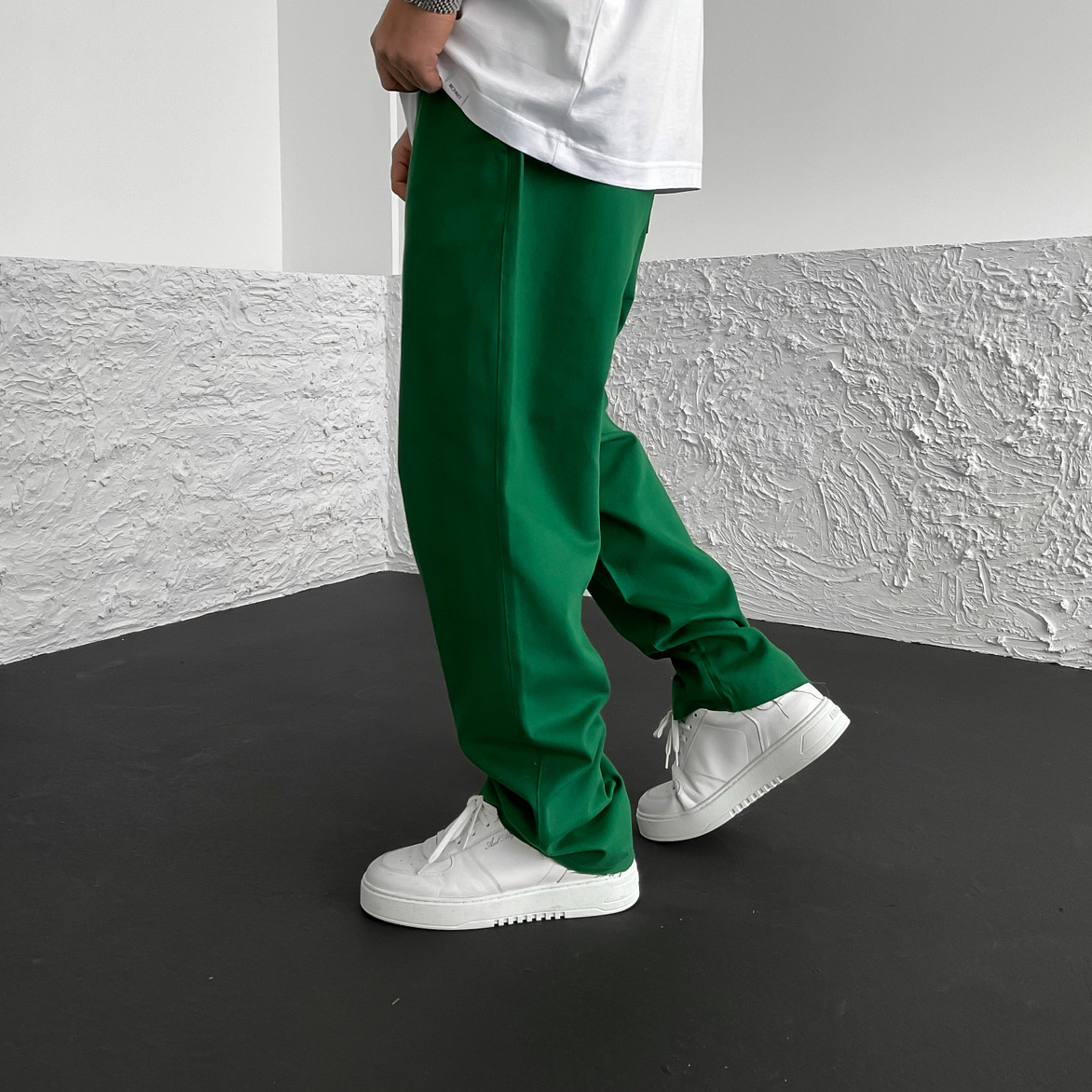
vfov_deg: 46.6
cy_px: 375
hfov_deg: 47.2
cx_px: 542
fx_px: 1249
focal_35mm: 35
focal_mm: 3
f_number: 1.8
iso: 50
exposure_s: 1/120
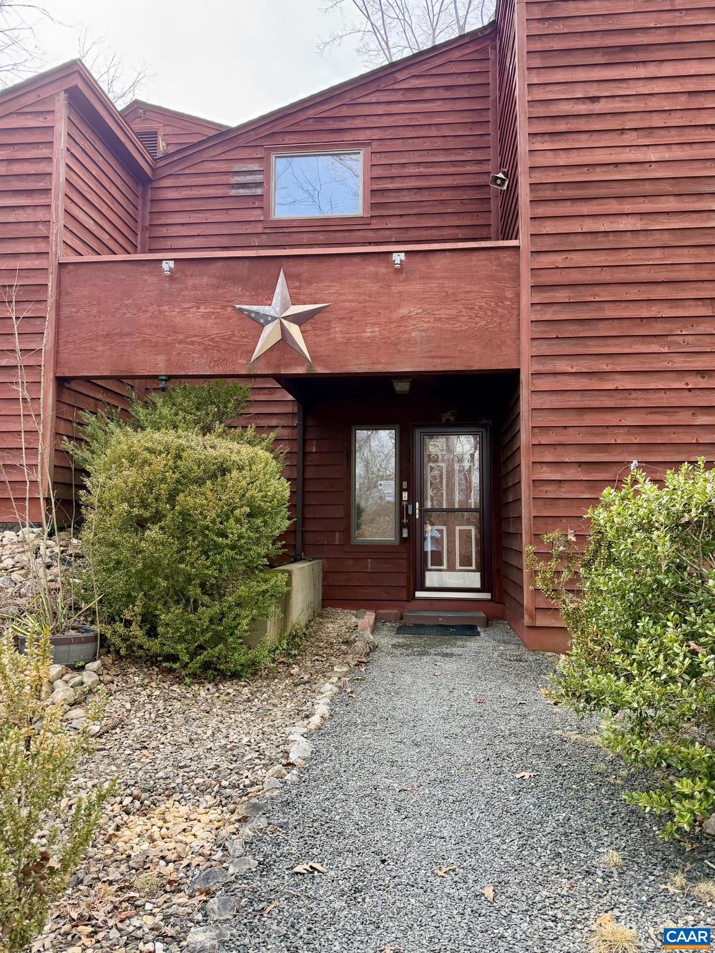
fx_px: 661
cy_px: 476
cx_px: 358
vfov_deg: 71.6
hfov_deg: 56.8
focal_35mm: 24
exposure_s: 1/728
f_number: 1.78
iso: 100
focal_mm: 6.76
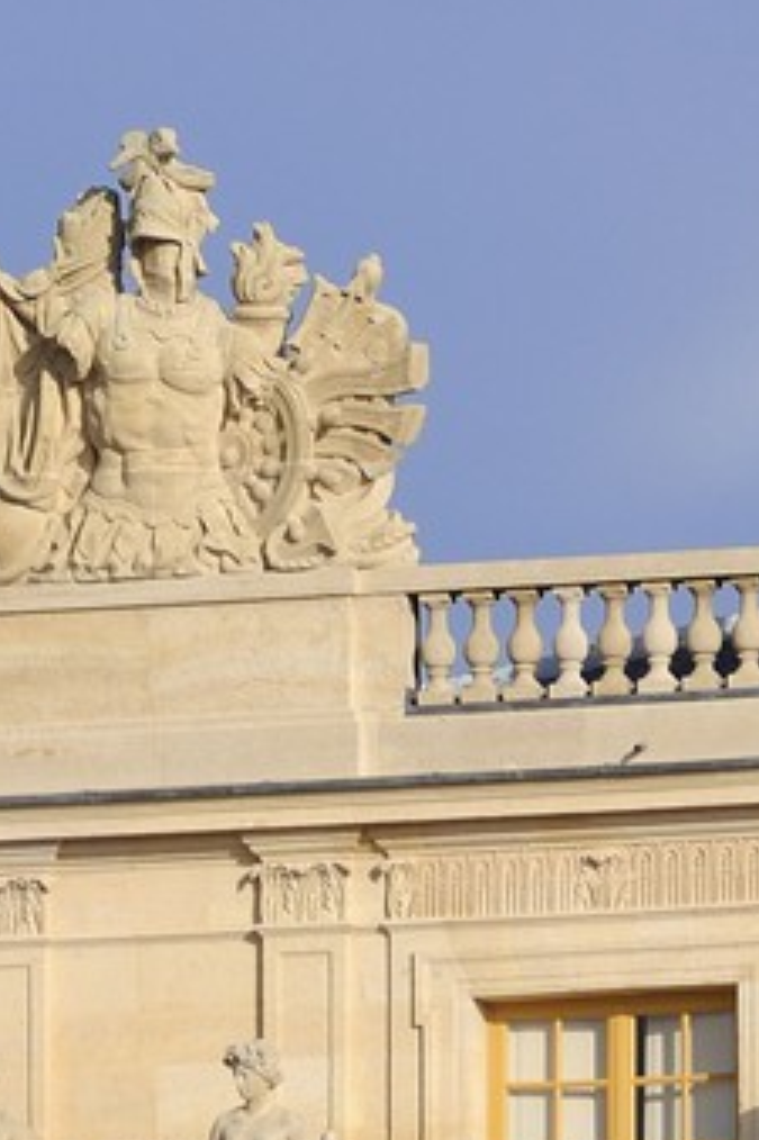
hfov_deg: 1.5
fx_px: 28489
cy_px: 2536
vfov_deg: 2.3
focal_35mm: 900
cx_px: -57
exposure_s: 1/400
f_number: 10
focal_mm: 190
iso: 200
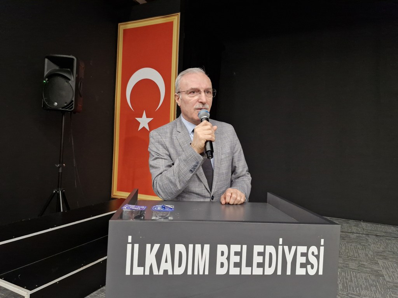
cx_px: 199
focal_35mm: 23
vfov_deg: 58.9
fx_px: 264
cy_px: 149
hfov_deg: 73.9
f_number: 1.8
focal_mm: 5.54
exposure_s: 1/50
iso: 640
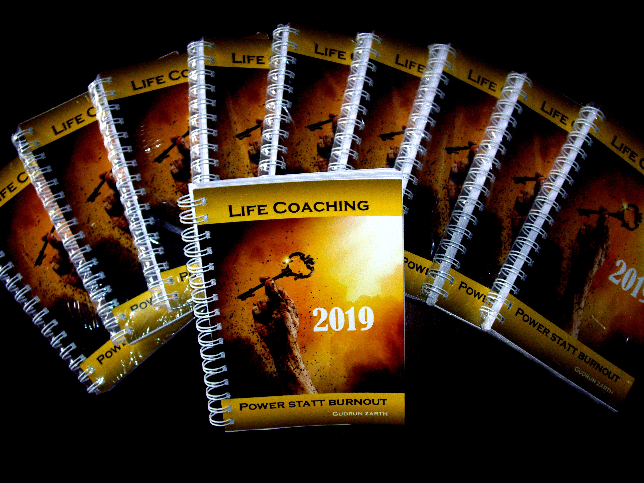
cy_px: 242
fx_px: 707
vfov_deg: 37.7
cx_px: 322
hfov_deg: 49.0
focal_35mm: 38
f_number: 2.8
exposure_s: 1/40
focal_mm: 7.9
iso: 400
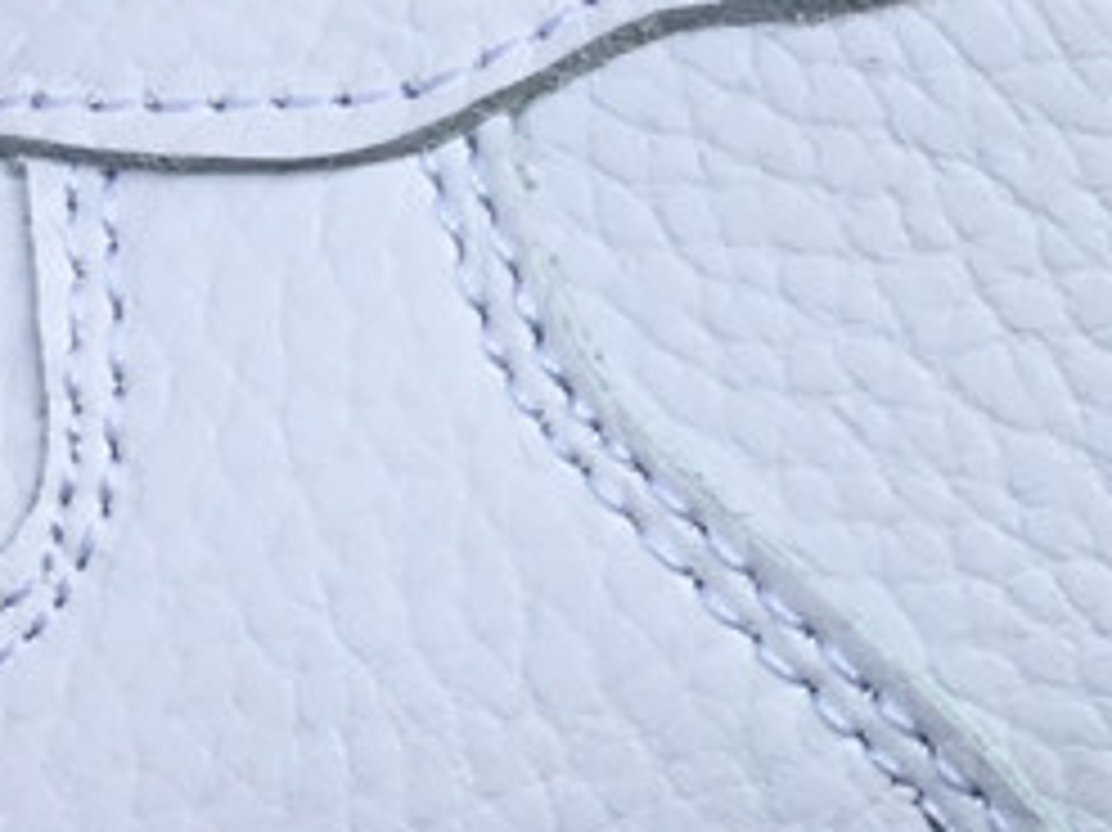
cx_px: 1238
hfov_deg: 16.9
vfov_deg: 13.1
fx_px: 3628
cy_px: 470
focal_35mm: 113
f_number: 2.4
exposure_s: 1/307
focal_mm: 3.3
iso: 25
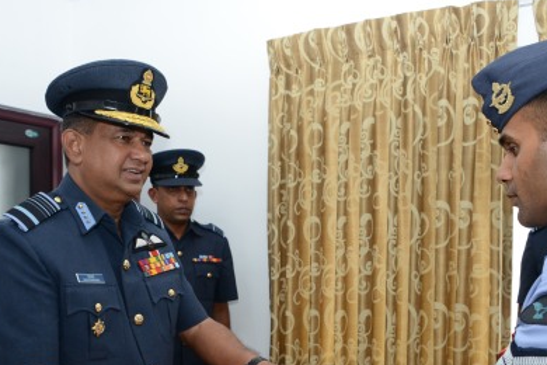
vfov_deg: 30.7
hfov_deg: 45.3
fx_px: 653
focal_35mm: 43
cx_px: 309
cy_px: 270
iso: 800
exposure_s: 1/160
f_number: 7.1
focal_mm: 28
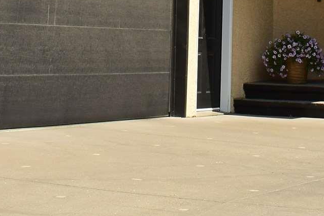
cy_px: -177
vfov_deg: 10.0
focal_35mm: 130
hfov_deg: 15.7
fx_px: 1170
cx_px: 222
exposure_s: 1/320
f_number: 9
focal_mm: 18
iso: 200
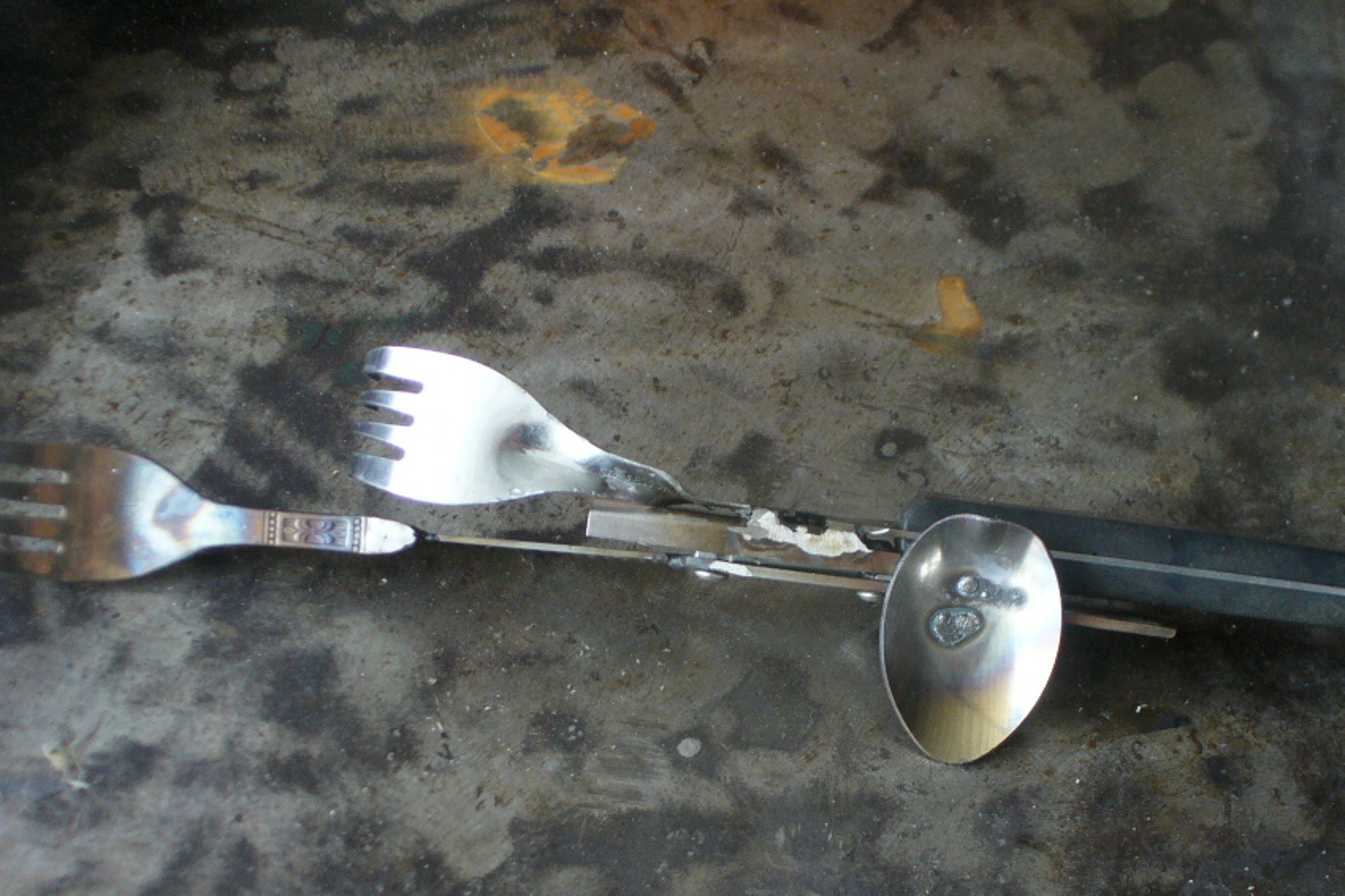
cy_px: 624
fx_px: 2167
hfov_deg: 34.4
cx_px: 768
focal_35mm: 58
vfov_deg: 23.2
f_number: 2.8
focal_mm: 6.1
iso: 100
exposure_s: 1/60
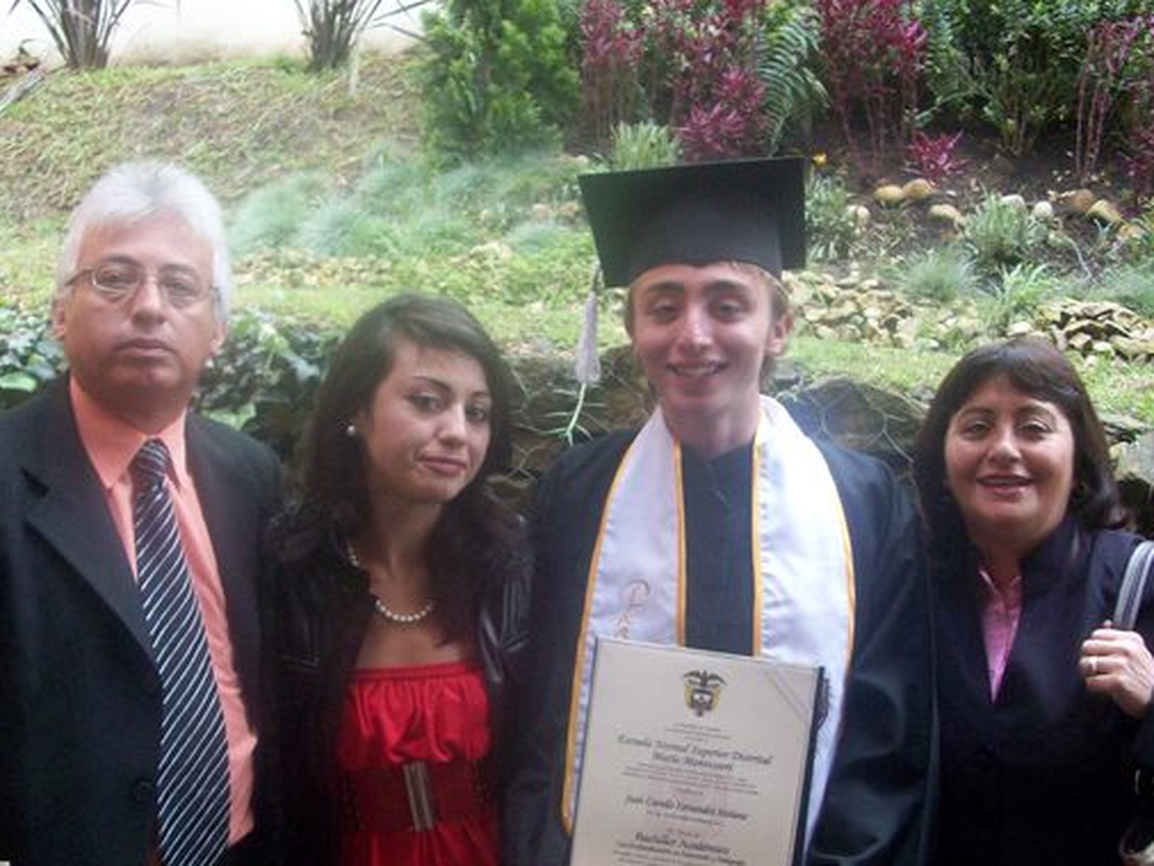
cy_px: 540
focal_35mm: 43
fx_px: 1434
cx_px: 575
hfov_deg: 43.8
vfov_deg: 33.5
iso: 160
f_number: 2.8
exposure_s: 1/60
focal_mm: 5.7
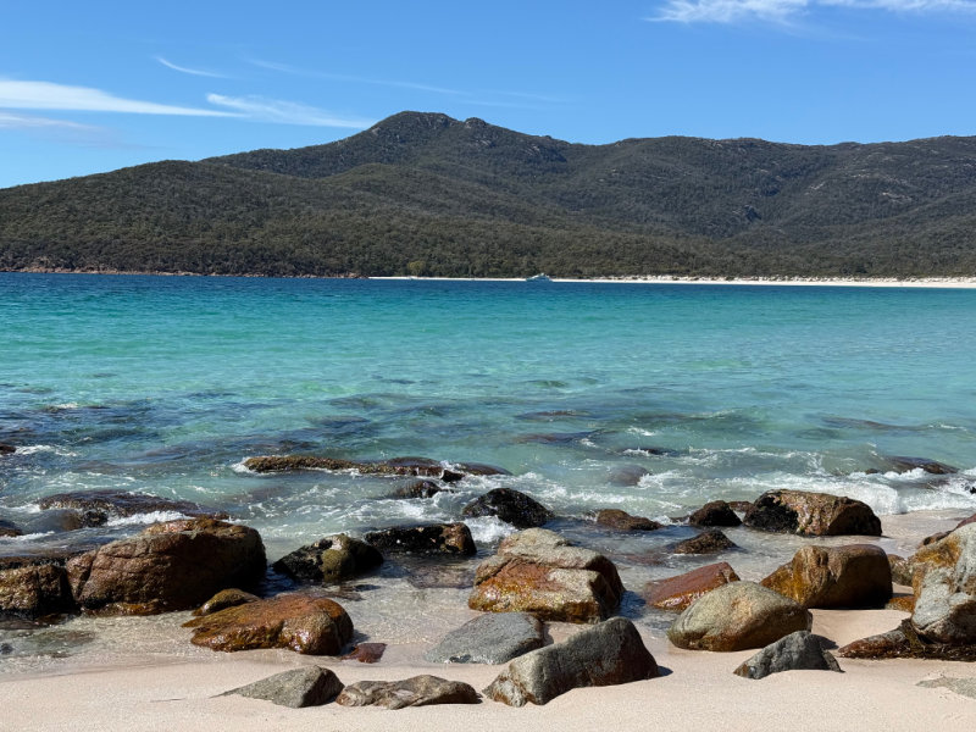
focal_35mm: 48
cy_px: 366
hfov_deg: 39.7
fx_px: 1353
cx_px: 488
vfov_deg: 30.3
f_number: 1.8
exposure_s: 1/4587
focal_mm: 6.8
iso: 64
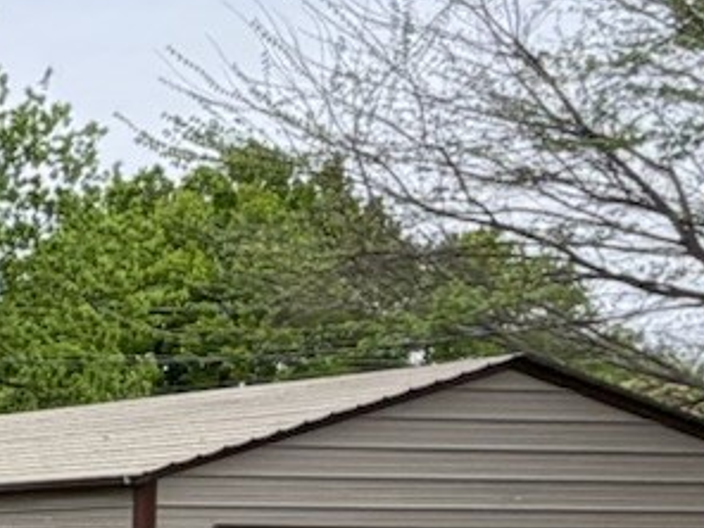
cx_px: -937
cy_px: 652
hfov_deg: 14.3
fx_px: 1973
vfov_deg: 14.7
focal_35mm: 97
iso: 50
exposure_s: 1/321
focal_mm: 2.22
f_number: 2.2
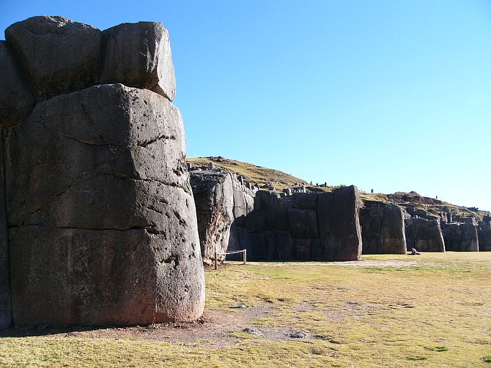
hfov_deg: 51.4
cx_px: 246
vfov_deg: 39.7
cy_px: 184
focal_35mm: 36
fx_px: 511
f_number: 4
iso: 50
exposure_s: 1/200
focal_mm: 6
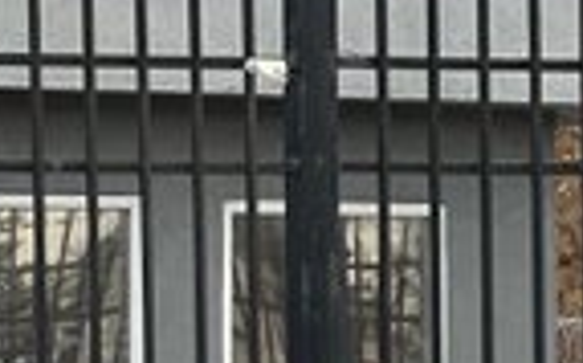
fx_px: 6523
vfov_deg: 3.2
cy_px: 542
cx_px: -685
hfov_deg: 5.0
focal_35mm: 411
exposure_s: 1/121
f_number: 2.8
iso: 160
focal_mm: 9
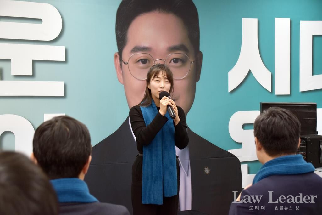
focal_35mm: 69
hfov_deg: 29.2
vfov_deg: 19.7
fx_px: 617
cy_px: 108
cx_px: 161
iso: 400
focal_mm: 46
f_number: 4.8
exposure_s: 1/125
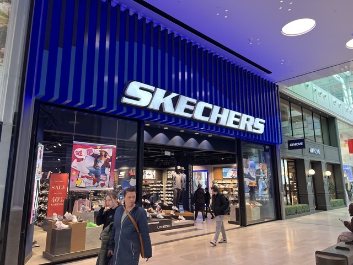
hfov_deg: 67.3
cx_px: 176
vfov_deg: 53.1
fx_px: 265
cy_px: 132
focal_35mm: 26
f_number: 1.5
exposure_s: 1/117
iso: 80
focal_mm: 5.7
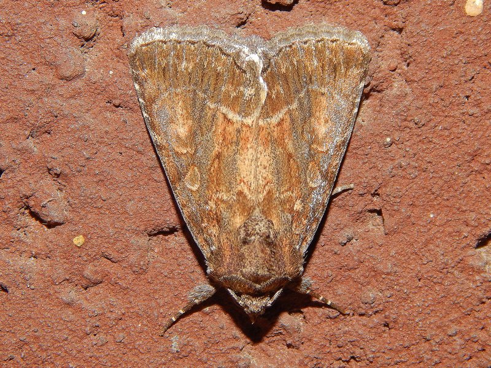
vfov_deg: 11.2
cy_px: 184
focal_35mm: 132
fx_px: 1872
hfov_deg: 14.9
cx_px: 246
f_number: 9.6
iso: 200
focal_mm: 23.4
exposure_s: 1/30
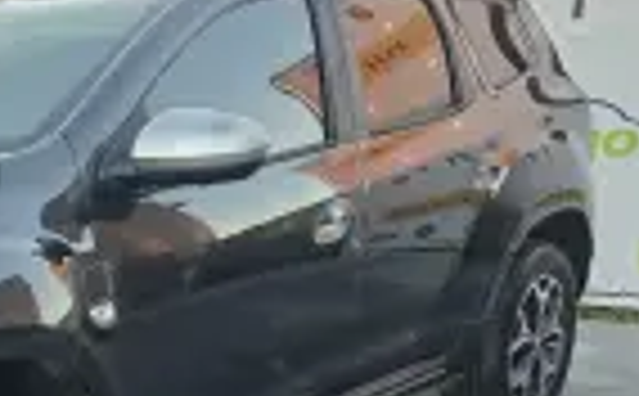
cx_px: -94
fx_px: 1077
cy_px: 306
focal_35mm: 62
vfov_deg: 20.6
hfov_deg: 29.2
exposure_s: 1/180
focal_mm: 6.3
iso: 125
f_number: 1.7
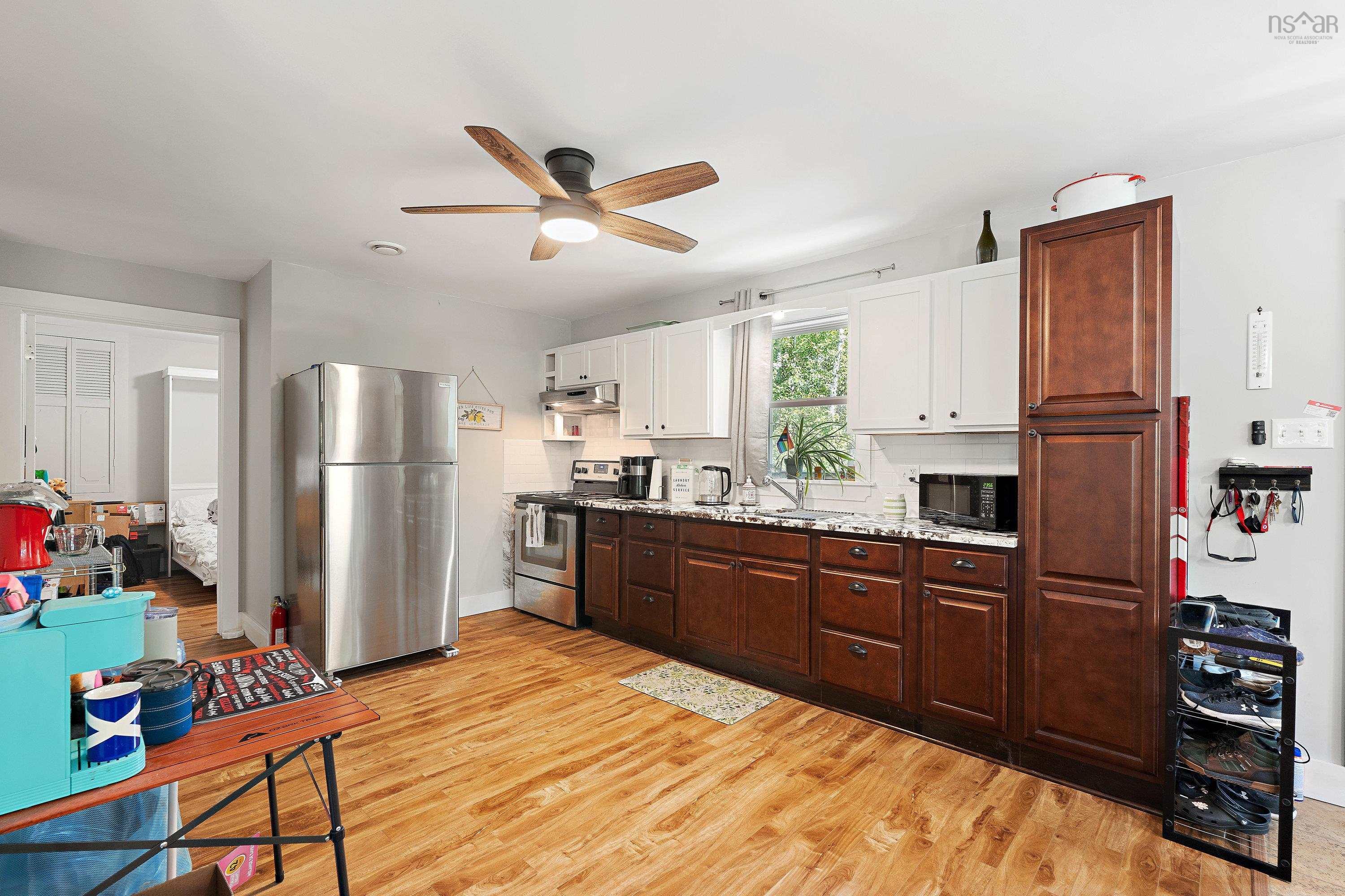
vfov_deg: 73.7
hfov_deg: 96.7
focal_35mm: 16
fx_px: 598
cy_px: 448
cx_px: 672
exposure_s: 3.2
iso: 250
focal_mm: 16
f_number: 9
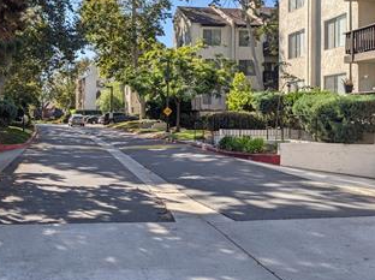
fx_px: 422
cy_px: 96
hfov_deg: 47.0
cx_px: 120
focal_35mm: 39
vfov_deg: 36.4
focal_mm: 4.38
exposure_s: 1/2597
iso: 58
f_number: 1.73
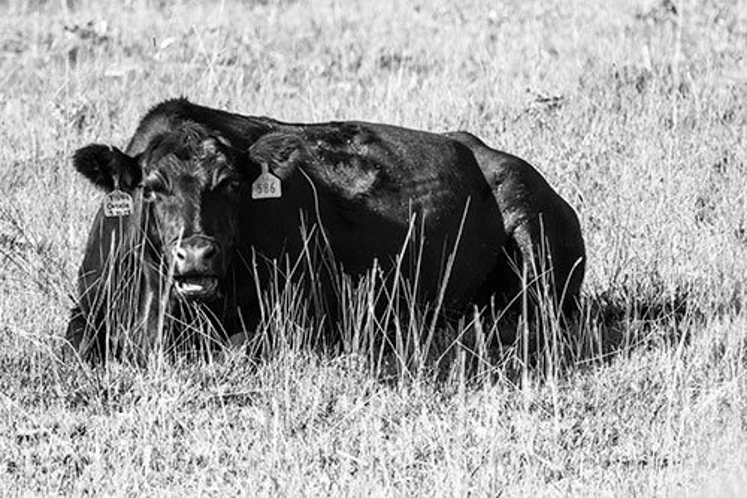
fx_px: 24890
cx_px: 374
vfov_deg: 1.1
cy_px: 249
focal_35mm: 1200
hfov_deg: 1.7
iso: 3600
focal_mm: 1200
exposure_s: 1/1250
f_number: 13
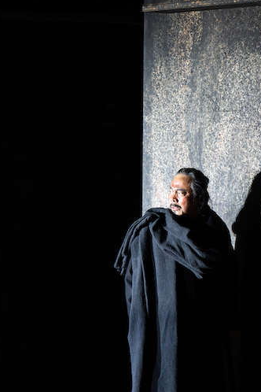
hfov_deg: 4.9
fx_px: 3045
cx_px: 181
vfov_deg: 7.4
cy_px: 175
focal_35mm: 280
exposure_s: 1/160
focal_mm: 155
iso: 4000
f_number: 3.2
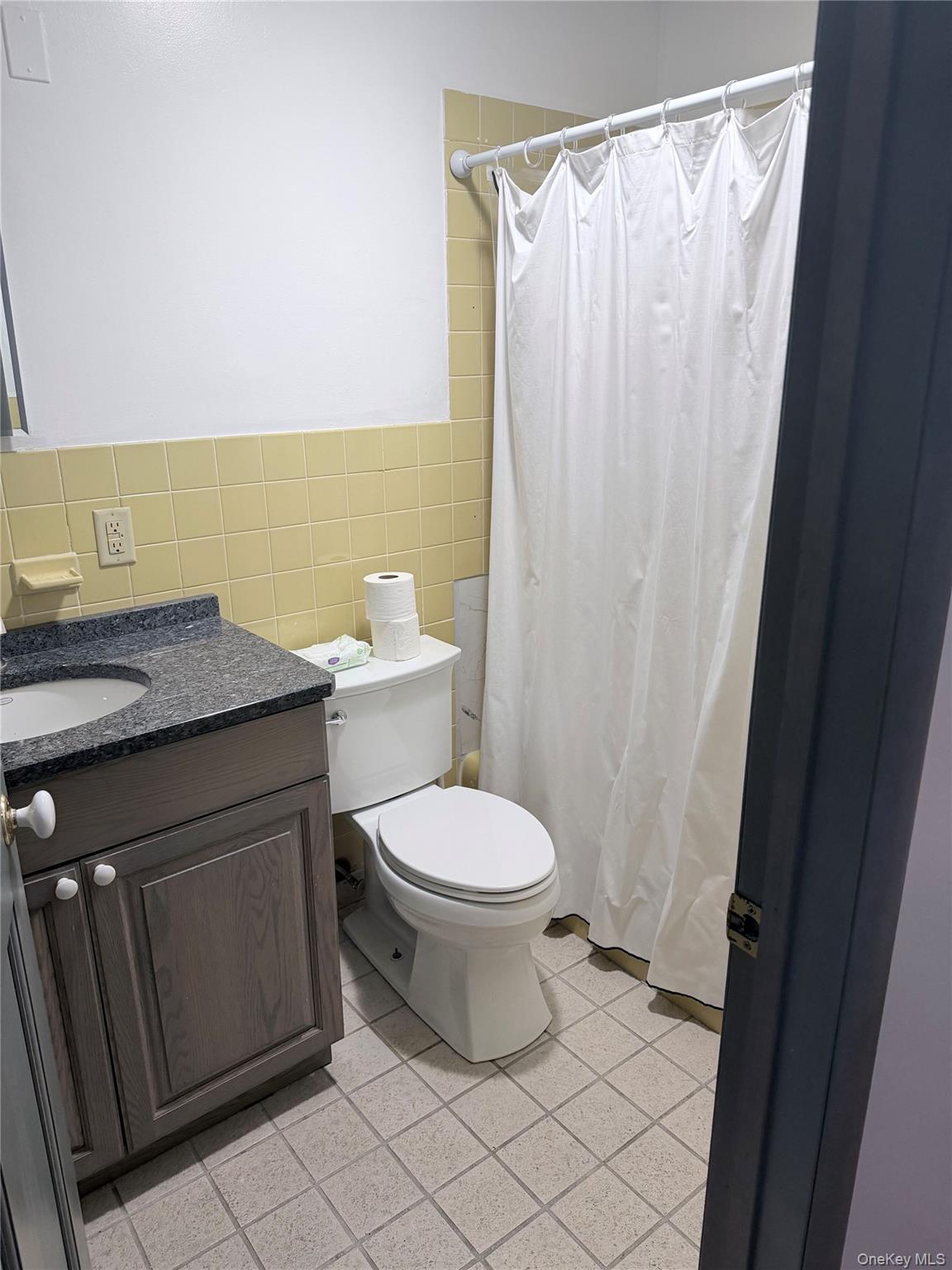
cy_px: 635
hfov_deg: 56.8
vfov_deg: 71.6
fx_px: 880
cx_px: 476
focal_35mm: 24
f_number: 1.78
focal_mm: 6.76
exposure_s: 1/121
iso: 200
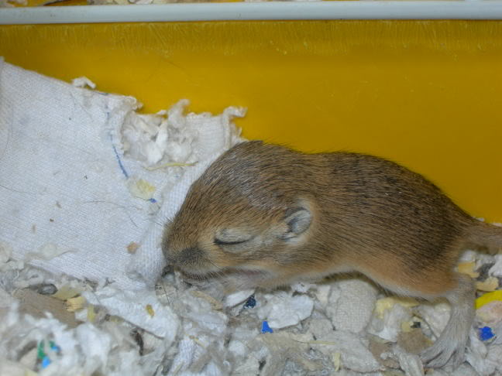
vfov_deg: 13.0
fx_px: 1653
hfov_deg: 17.3
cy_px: 188
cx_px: 251
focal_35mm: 114
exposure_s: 1/60.1
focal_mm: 23.4
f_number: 8.2
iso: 50
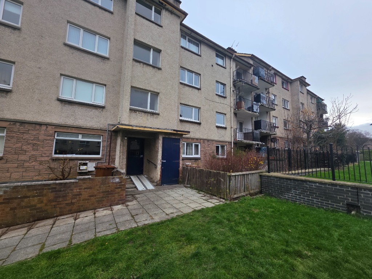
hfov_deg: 106.2
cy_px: 140
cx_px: 186
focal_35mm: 13
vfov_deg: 89.9
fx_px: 140
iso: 25
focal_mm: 2.2
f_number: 1.9
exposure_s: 1/100
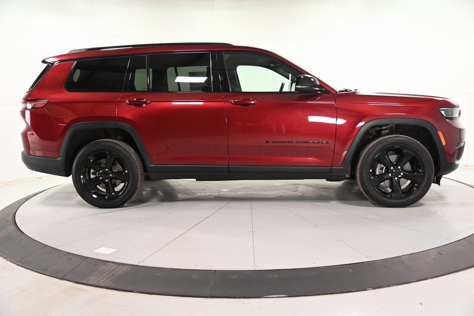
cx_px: 237
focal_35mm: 33
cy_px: 158
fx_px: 435
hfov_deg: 57.2
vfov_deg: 40.0
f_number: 3
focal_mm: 22
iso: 500
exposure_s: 1/125
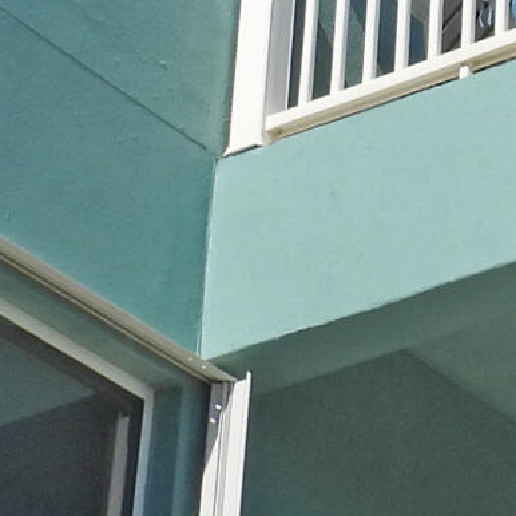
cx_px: 717
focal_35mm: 165
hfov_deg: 10.3
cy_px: 23
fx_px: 2783
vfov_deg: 10.5
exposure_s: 1/1600
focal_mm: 4.3
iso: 100
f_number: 4
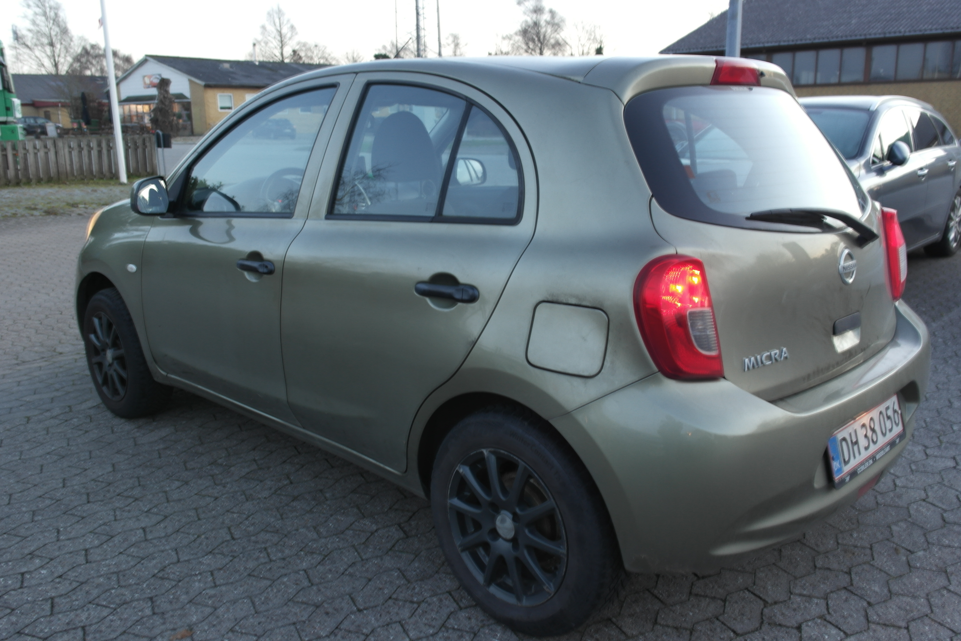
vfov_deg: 43.6
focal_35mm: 30
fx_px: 801
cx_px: 480
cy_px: 320
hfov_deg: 61.9
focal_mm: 20
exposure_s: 1/4
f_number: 5.6
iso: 100
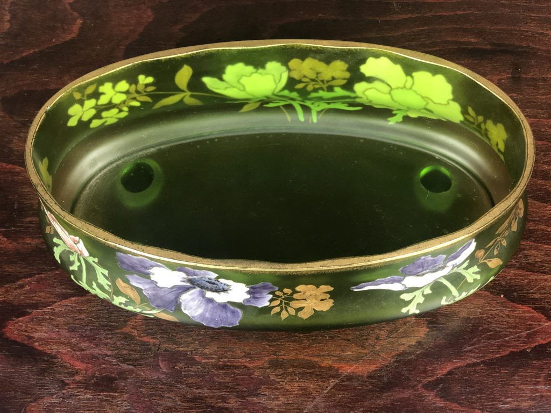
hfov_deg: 36.8
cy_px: 206
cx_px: 276
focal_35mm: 52
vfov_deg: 28.0
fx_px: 828
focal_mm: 6
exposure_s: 1/25
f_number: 2.4
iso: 160
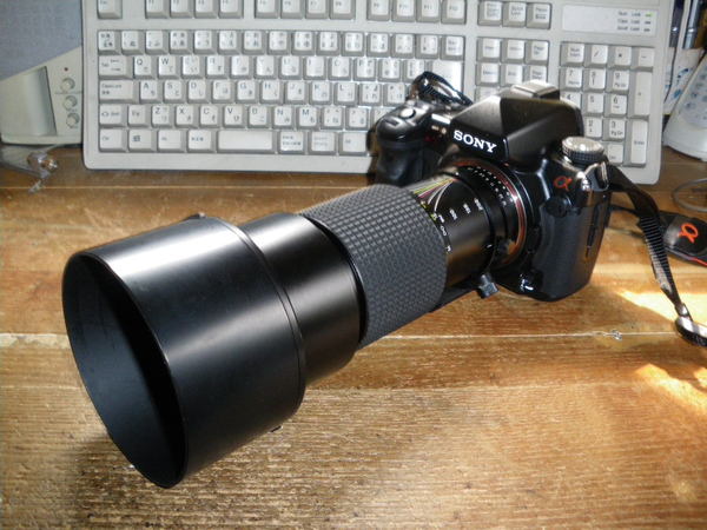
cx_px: 354
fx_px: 735
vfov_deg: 39.7
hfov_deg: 51.4
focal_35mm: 36
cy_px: 265
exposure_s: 1/50
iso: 400
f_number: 3.5
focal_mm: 6.3
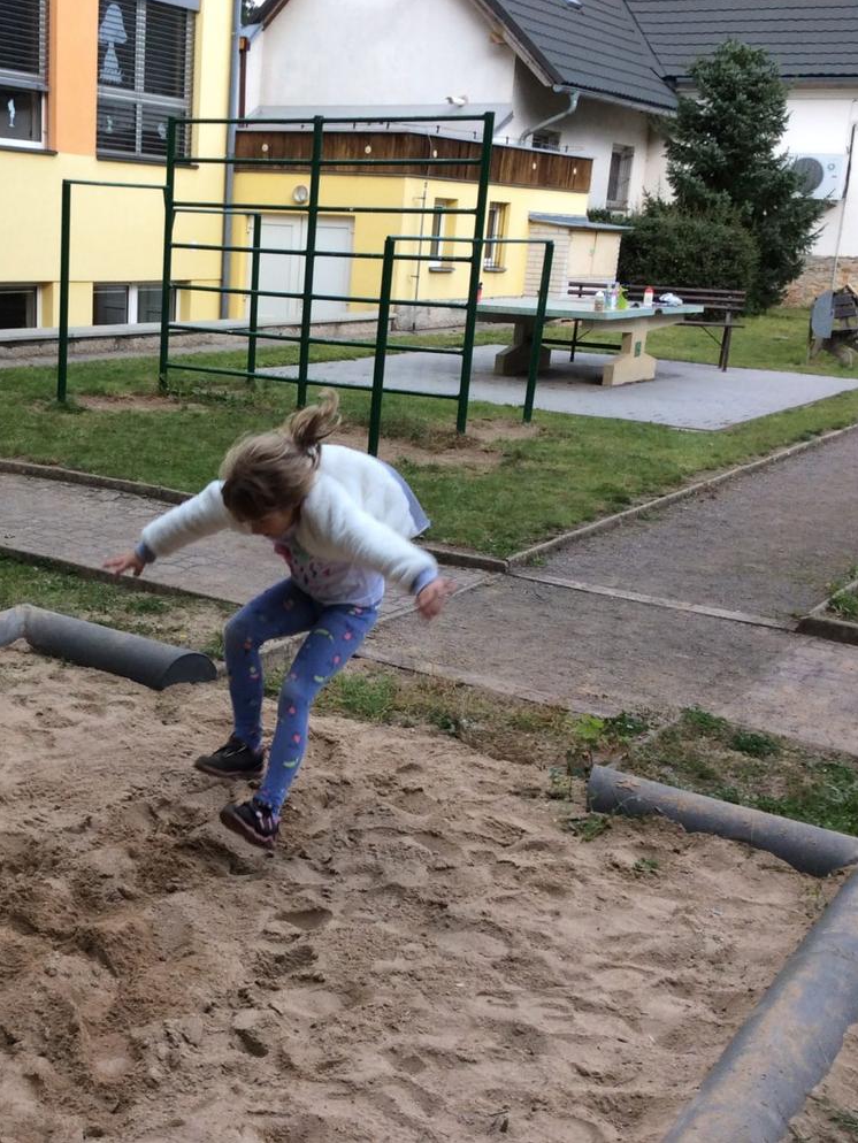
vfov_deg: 43.8
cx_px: 196
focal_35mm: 43
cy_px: 570
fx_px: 1420
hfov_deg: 32.8
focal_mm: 3.3
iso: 32
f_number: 2.4
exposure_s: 1/408
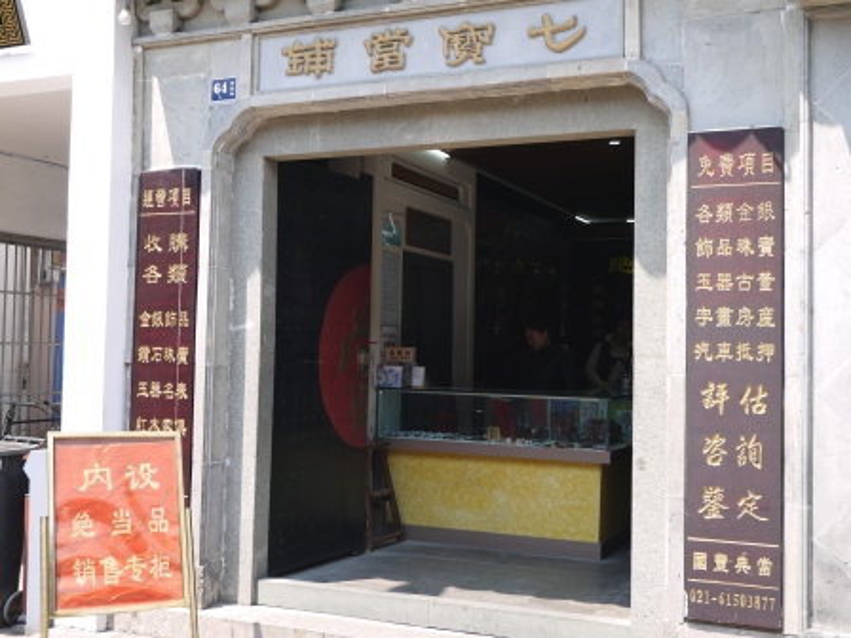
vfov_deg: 32.9
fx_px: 1082
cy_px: 319
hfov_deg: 42.9
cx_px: 426
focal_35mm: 44
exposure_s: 1/200
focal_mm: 22
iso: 160
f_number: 5.6
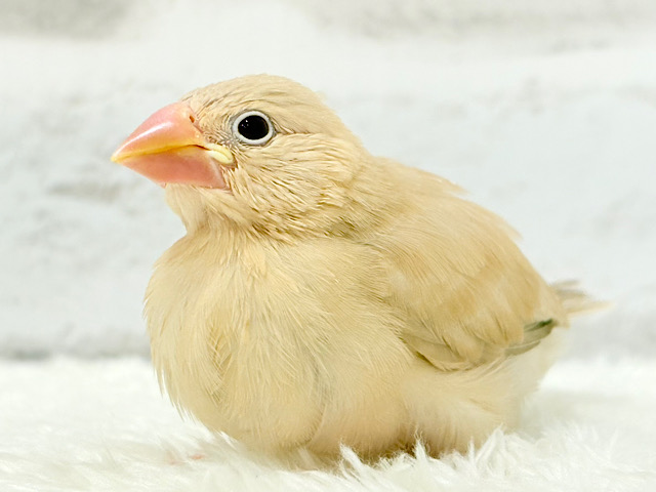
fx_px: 985
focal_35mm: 52
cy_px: 246
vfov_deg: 28.0
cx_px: 328
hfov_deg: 36.8
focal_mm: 5.96
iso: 80
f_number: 1.6
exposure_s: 1/100
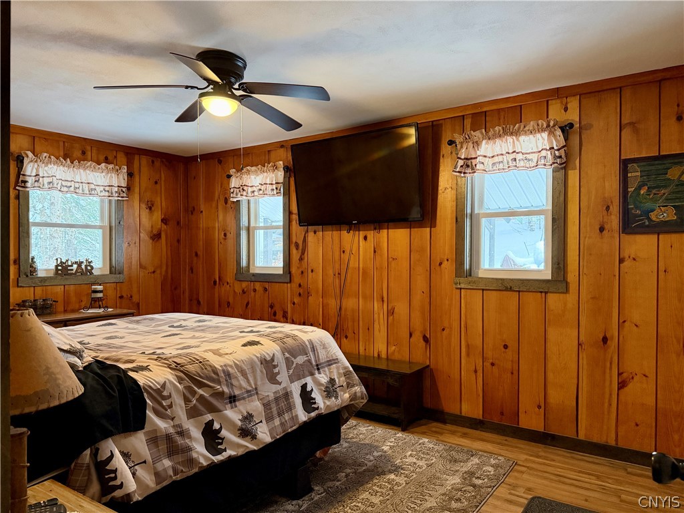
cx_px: 342
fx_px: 474
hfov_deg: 71.6
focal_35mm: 24
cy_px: 256
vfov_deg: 56.8
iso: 800
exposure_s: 1/60
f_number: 1.78
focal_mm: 6.76
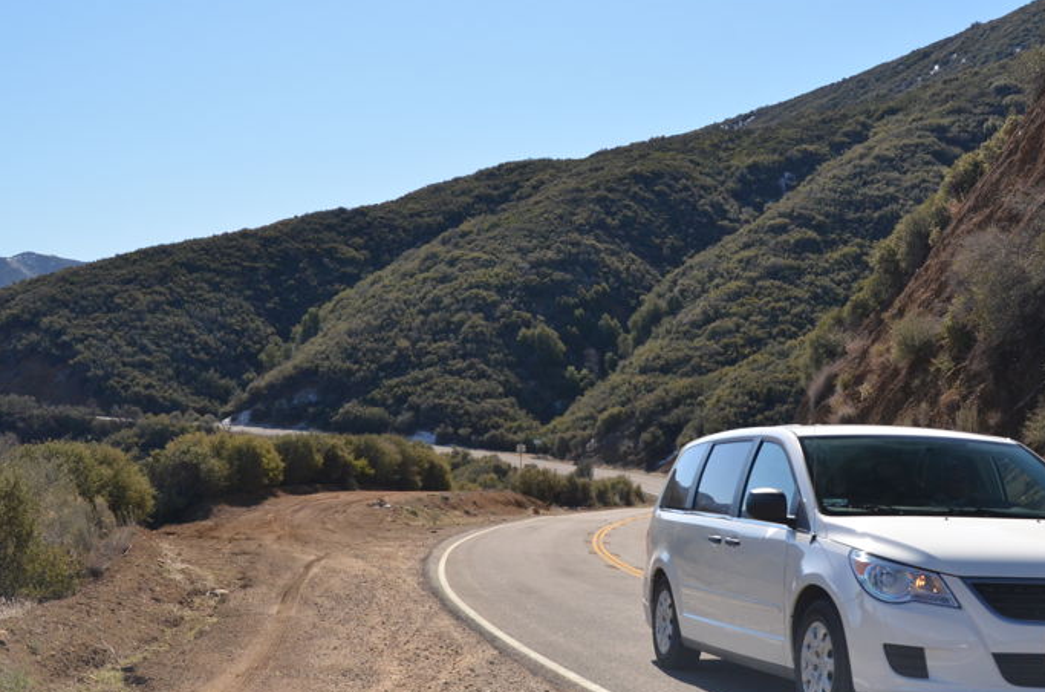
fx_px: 1564
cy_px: 449
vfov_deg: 24.8
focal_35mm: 54
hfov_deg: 36.9
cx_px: 610
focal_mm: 24
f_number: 8
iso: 640
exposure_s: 1/640
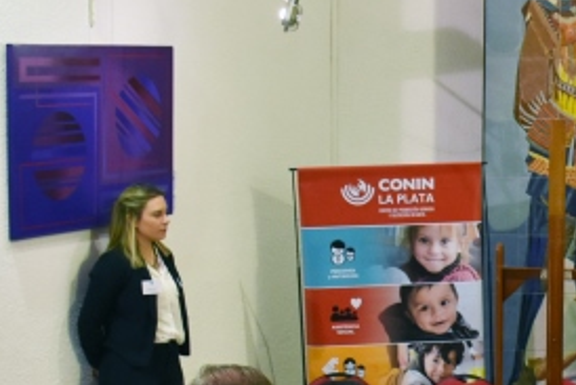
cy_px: 296
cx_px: 637
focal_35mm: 101
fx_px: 1617
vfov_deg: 13.5
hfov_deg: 19.3
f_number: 4.5
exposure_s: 1/80
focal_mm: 18
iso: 800
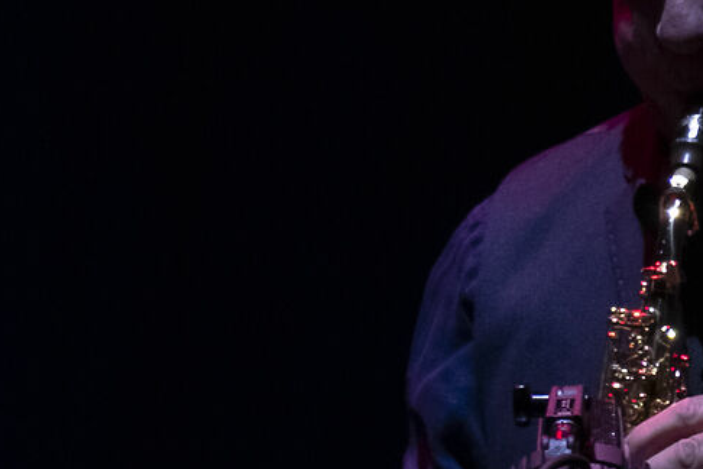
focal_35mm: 1606
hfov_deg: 1.3
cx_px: -262
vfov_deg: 0.9
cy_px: 323
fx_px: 31359
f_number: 6.7
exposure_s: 1/80
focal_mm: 216.9
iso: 800
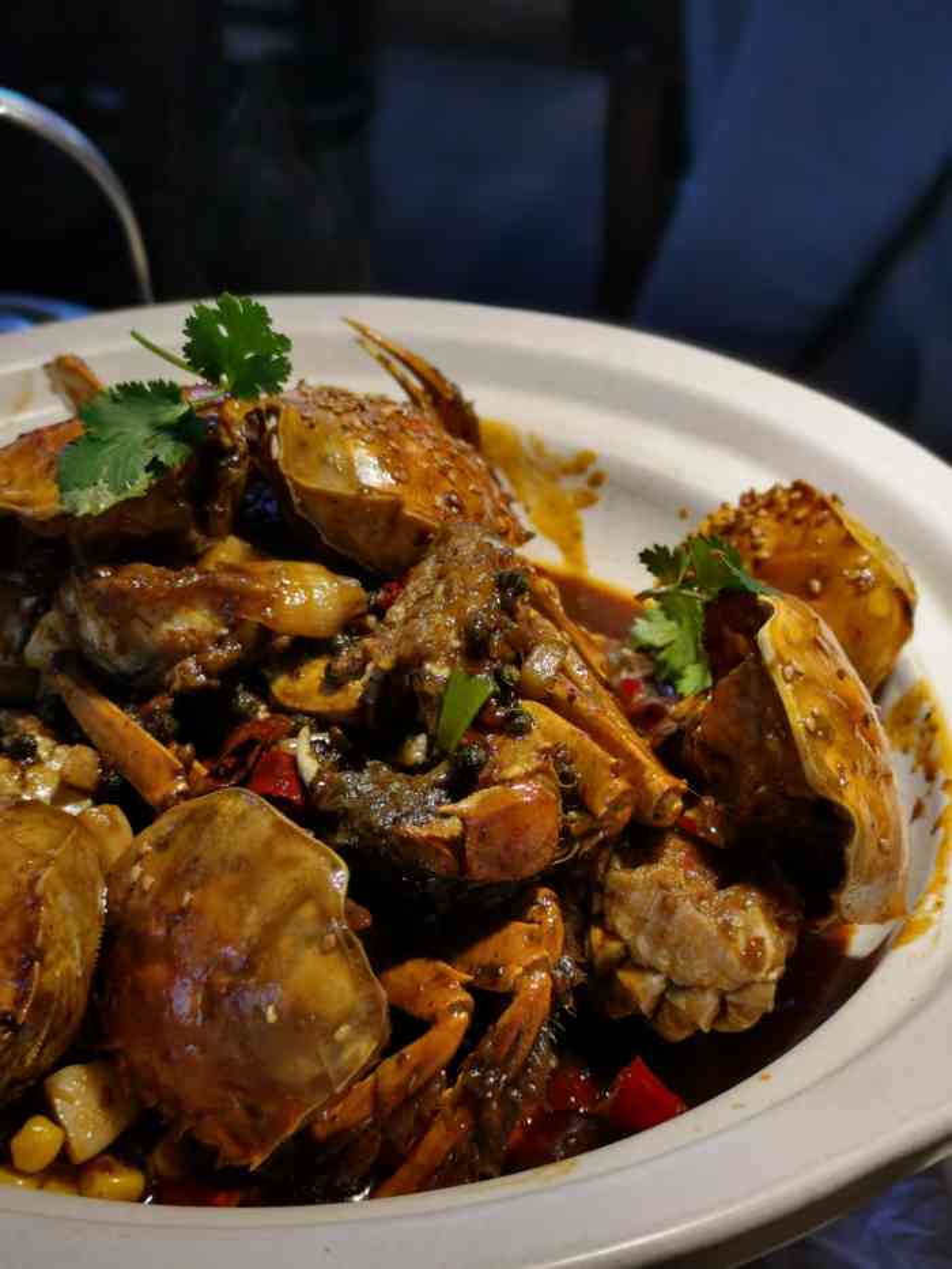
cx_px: 476
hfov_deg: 27.0
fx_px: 1980
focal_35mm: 54
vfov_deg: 35.5
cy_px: 634
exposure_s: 1/435
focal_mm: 5.58
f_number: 4
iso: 80
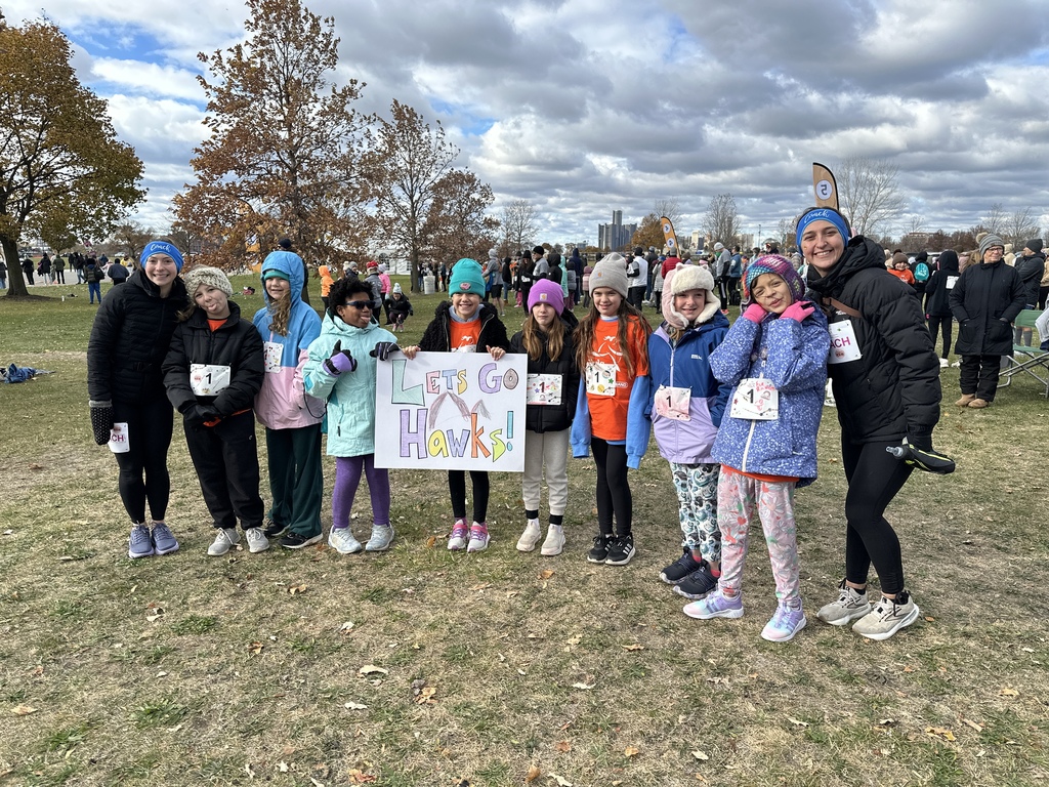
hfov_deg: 71.6
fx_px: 727
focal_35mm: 24
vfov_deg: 56.8
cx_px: 524
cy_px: 394
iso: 80
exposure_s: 1/1779
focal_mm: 6.86
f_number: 1.78
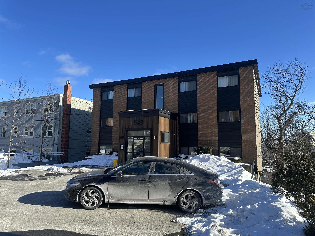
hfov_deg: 71.6
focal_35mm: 24
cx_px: 158
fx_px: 218
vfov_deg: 56.8
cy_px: 118
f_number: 1.78
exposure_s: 1/2525
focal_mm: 6.86
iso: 80
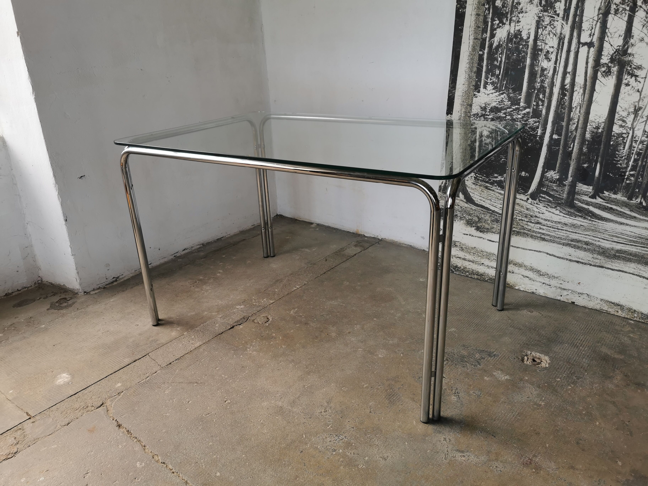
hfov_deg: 65.3
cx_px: 324
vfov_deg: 51.4
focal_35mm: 27
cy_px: 243
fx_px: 505
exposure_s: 1/133
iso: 50
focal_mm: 5.56
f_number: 1.6
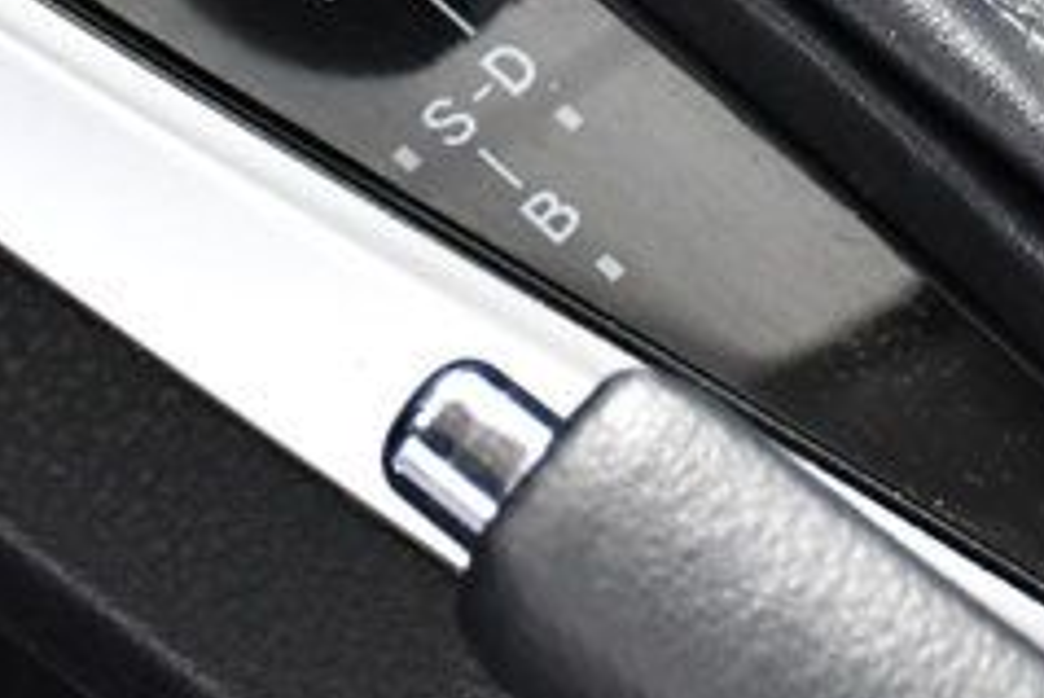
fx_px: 6355
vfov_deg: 6.1
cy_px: -685
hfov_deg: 9.4
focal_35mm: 219
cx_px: 689
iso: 2500
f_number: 4.2
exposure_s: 1/60
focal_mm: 34
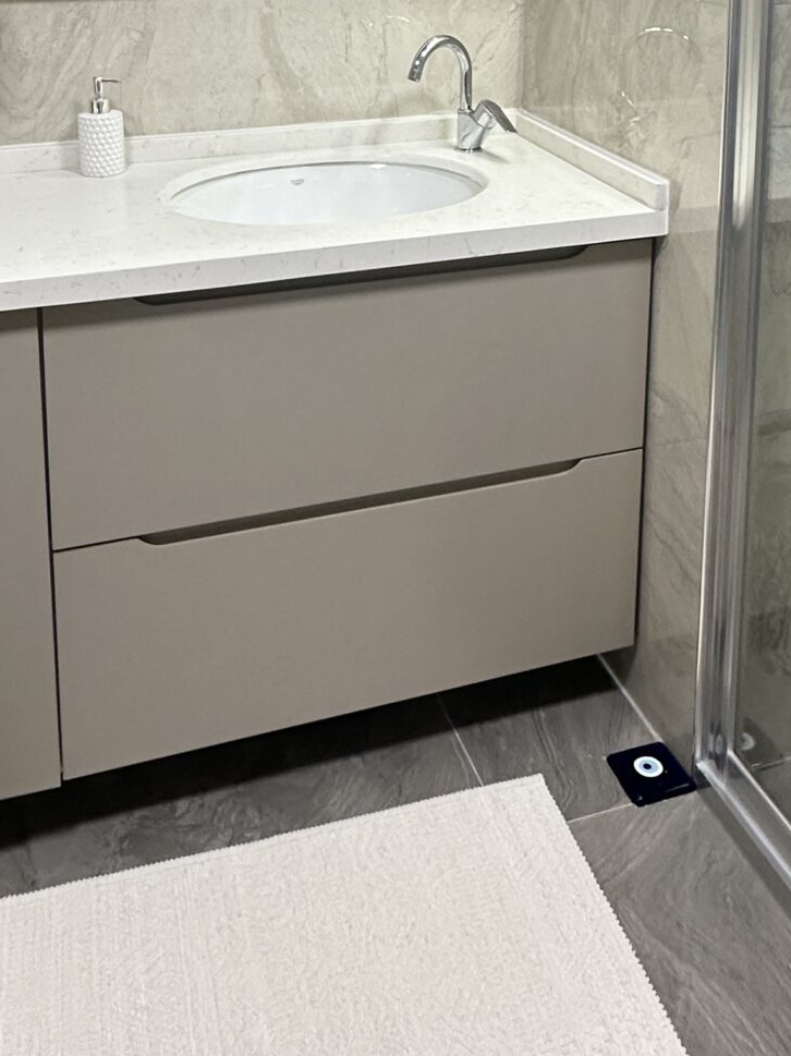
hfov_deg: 38.6
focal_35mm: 37
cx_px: 400
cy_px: 52
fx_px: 1128
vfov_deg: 44.3
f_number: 2.2
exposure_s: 1/50
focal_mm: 2.22
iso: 200
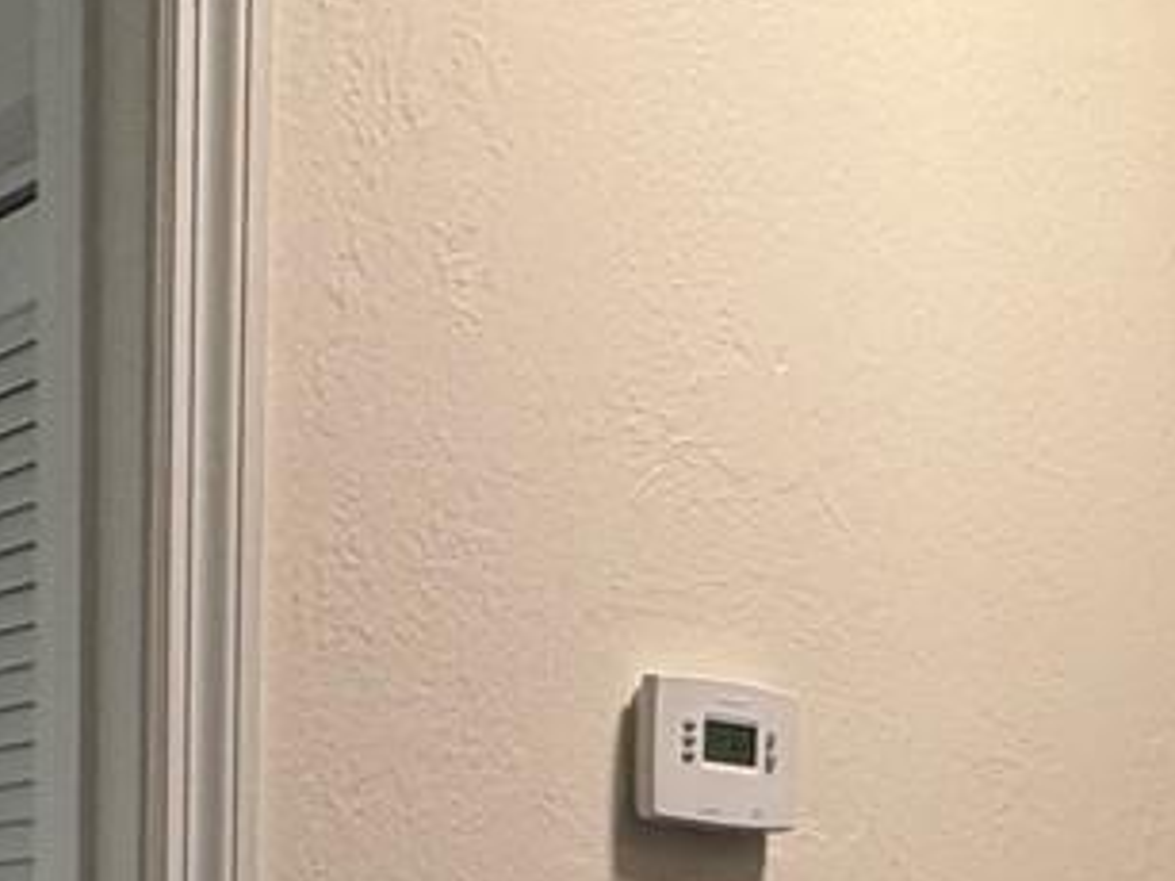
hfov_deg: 26.7
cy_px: 1417
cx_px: 513
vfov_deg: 17.6
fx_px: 2477
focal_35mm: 73
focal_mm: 2.22
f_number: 2.2
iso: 200
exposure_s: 1/120
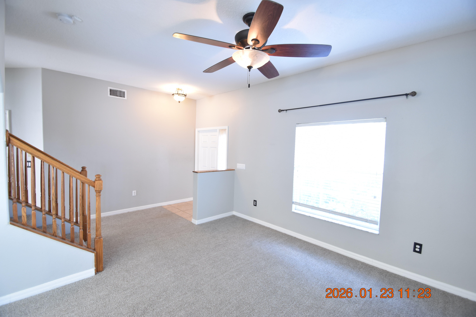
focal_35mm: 15
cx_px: 238
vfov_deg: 77.3
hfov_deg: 100.4
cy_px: 158
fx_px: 198
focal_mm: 10
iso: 800
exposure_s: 1/30
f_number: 3.5
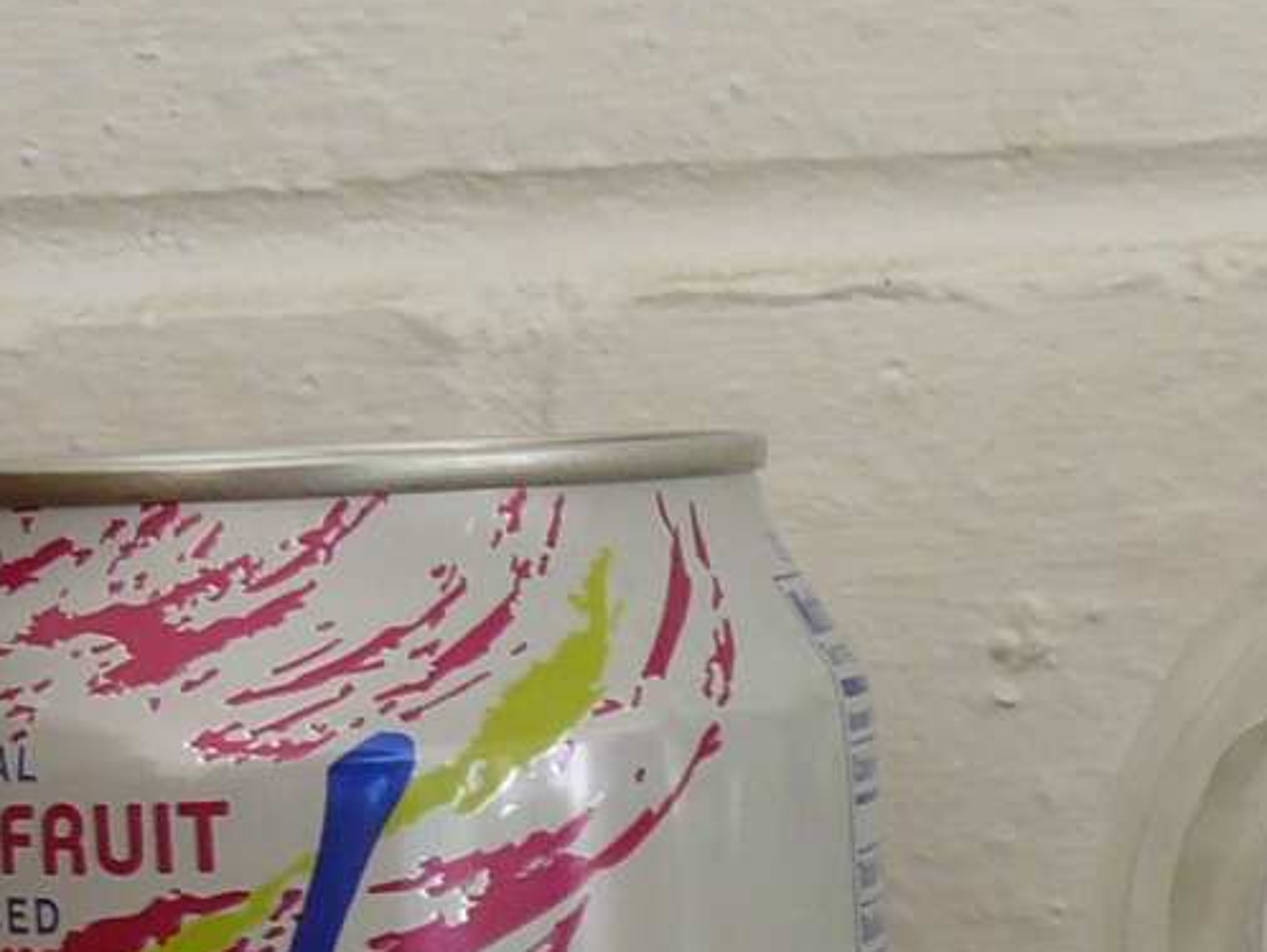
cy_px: 1005
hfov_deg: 12.9
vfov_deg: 9.9
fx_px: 5420
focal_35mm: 148
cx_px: 1605
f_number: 3.6
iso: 100
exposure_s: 1/40
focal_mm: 6
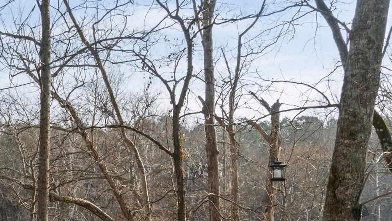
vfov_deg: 23.9
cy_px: 217
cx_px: 33
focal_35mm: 48
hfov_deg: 39.5
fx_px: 499
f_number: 9
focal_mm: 12
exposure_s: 1/60
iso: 250
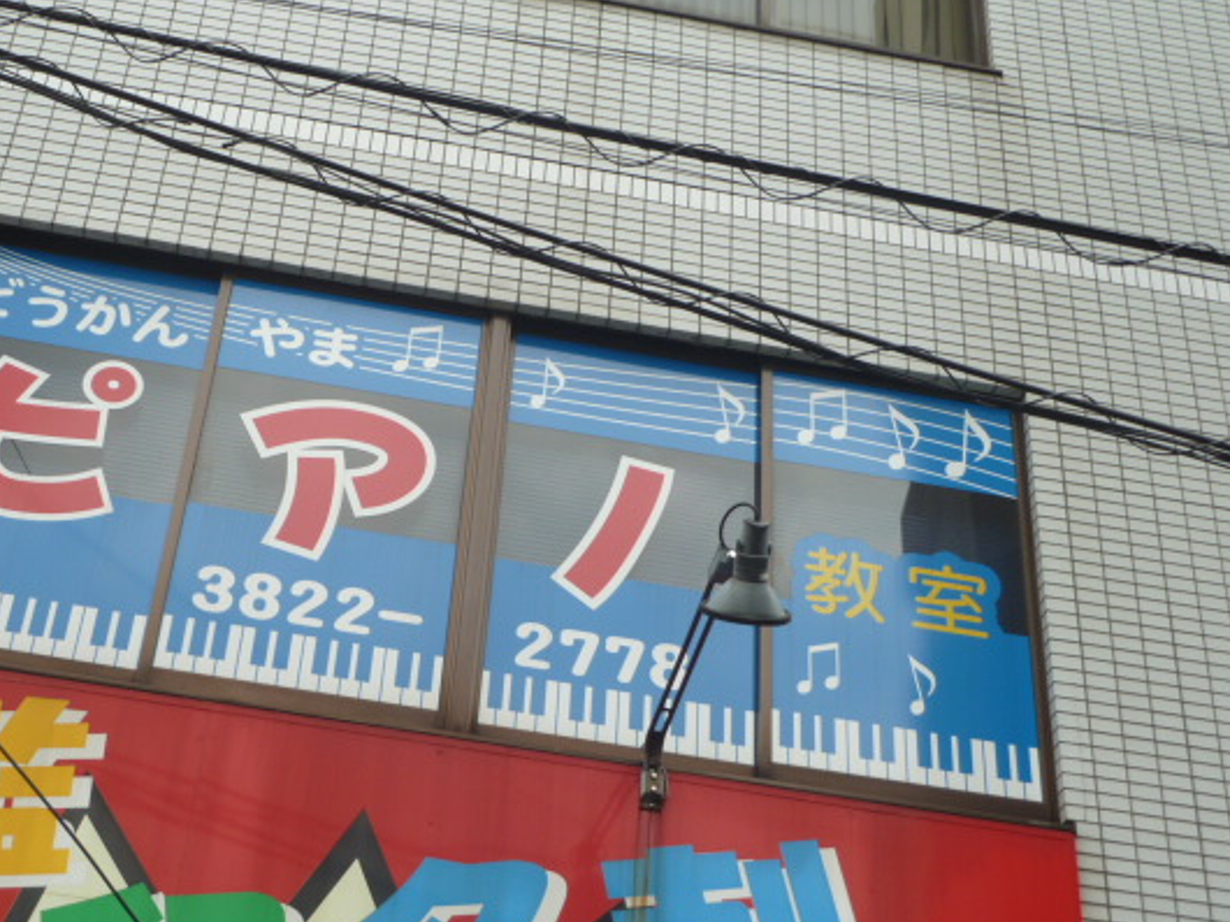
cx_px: 499
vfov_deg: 25.2
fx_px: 2060
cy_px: 432
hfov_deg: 33.2
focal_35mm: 58
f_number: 4
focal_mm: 7.9
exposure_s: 1/125
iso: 80
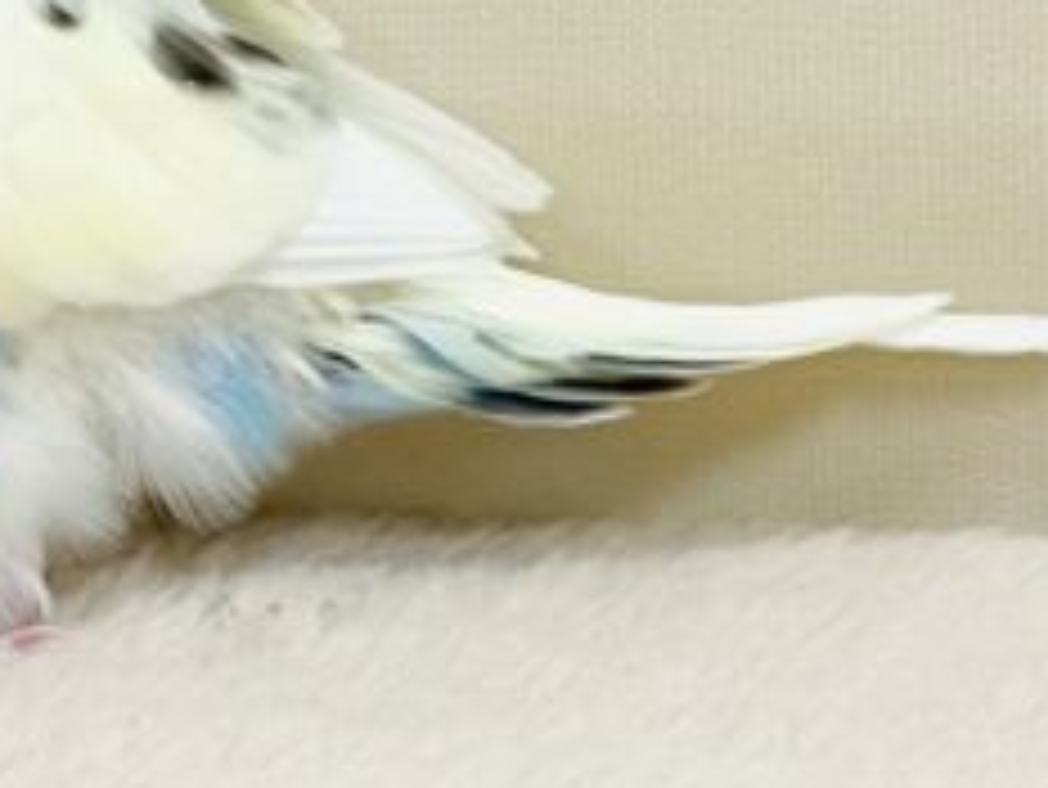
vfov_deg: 10.3
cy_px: -59
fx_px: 4332
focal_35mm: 143
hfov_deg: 13.5
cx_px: -130
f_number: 2
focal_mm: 6
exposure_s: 1/99
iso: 100
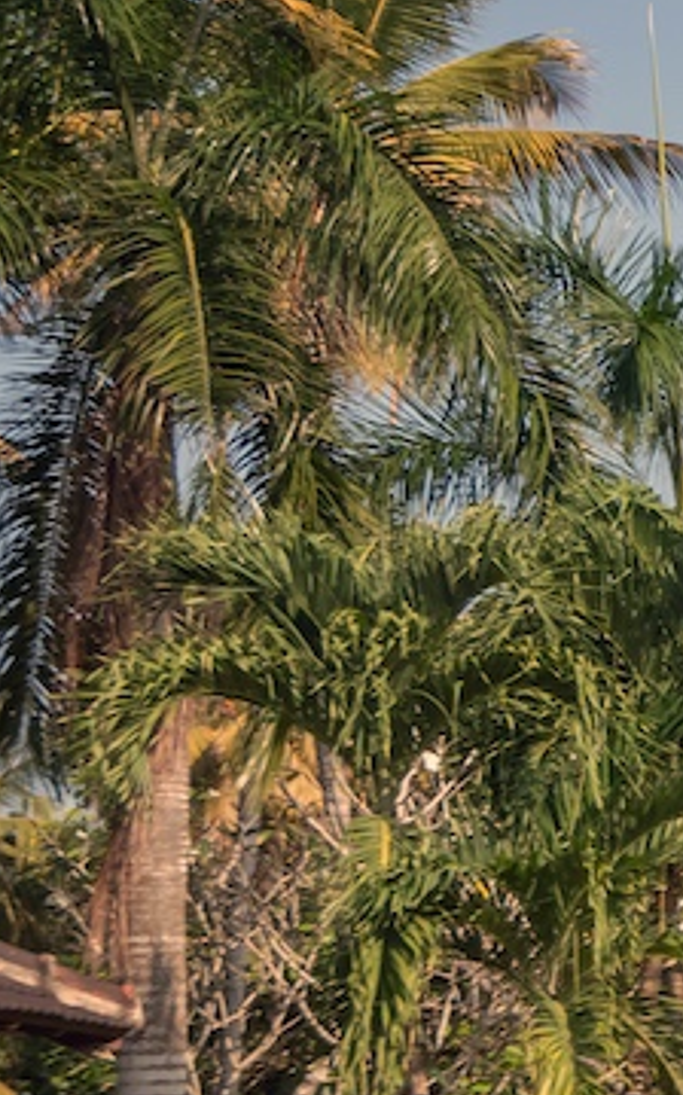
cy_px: 991
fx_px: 4443
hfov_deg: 7.8
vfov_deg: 13.9
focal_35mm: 149
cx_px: 1927
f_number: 14
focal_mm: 35
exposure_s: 1/80
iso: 200
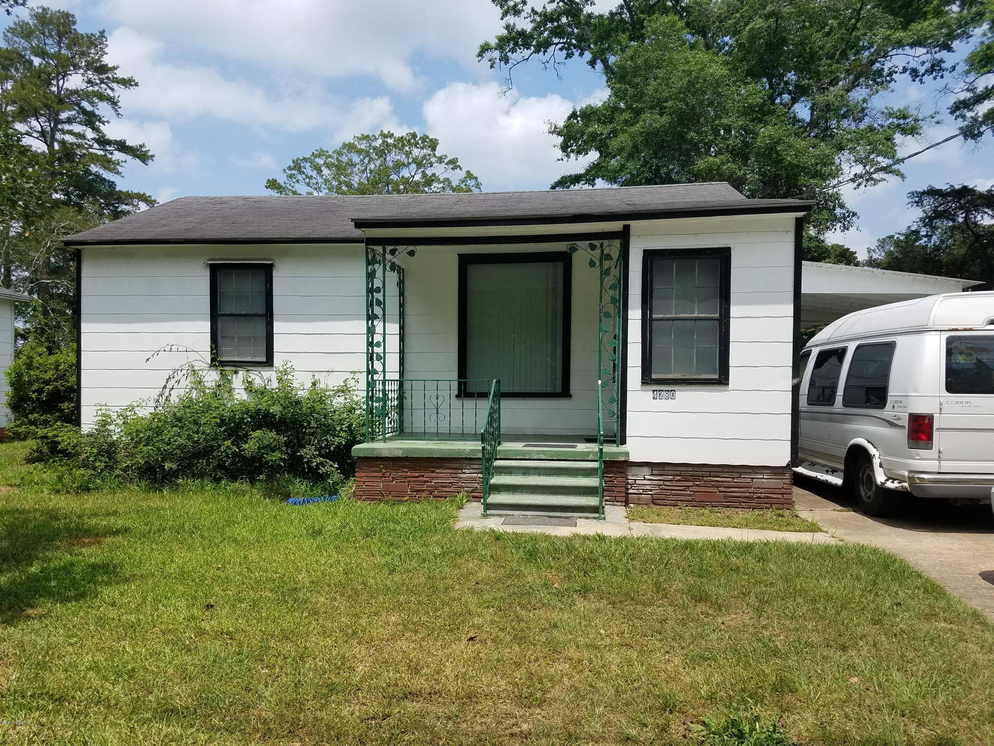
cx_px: 497
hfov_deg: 67.3
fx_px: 747
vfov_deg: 53.1
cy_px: 373
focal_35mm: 26
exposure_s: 1/3088
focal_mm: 4.2
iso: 50
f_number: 1.7
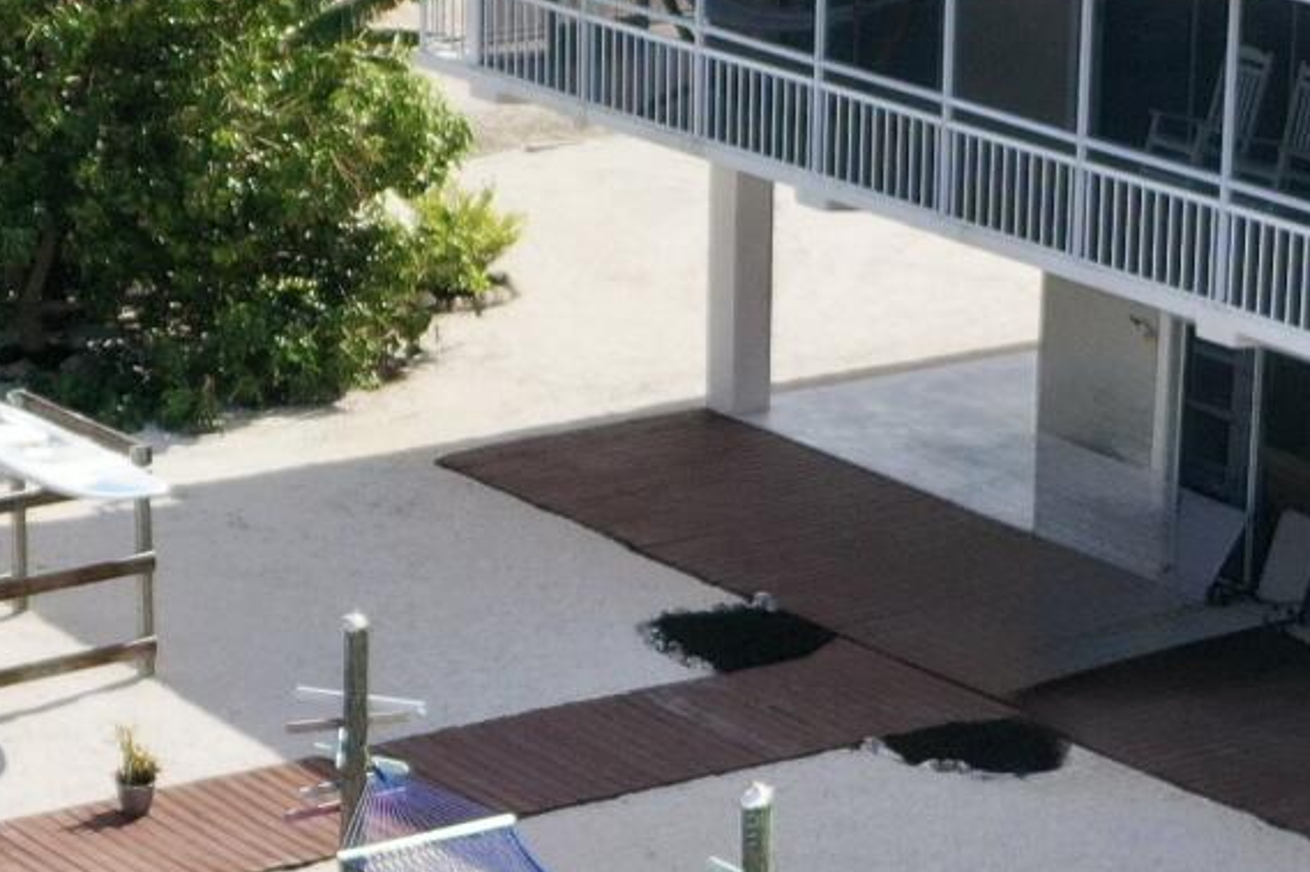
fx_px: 5382
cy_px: 983
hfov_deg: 13.9
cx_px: 420
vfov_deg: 9.2
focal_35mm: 148
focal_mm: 10.26
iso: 100
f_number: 2.8
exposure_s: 1/2000
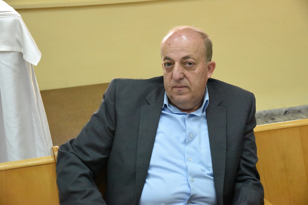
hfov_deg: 24.8
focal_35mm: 82
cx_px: 154
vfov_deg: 16.7
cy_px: 102
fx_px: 702
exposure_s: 1/320
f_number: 9
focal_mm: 82
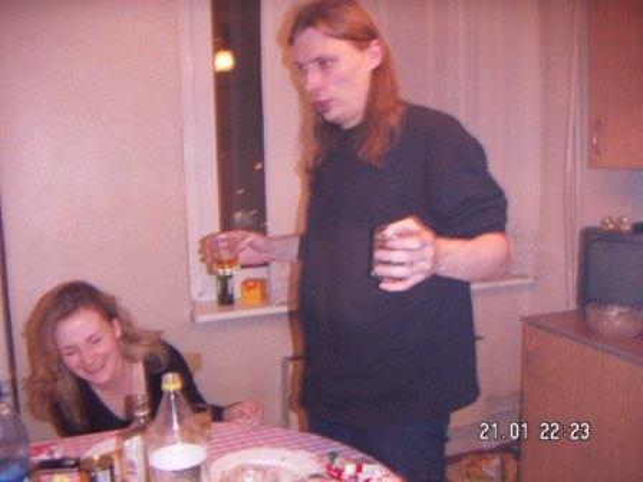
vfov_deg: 39.7
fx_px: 669
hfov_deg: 51.4
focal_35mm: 36
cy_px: 241
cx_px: 322
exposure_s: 1/50
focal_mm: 4.7
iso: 200
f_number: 2.8
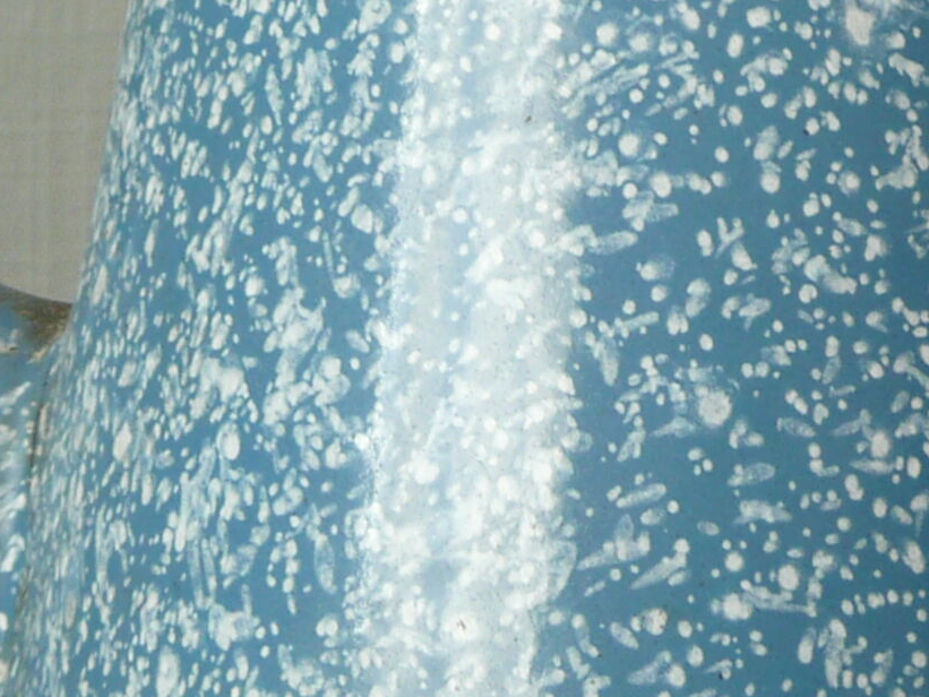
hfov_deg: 20.4
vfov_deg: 15.4
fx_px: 2577
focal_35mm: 96
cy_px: 407
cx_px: 567
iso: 125
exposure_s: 1/30
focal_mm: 4.6
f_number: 3.3
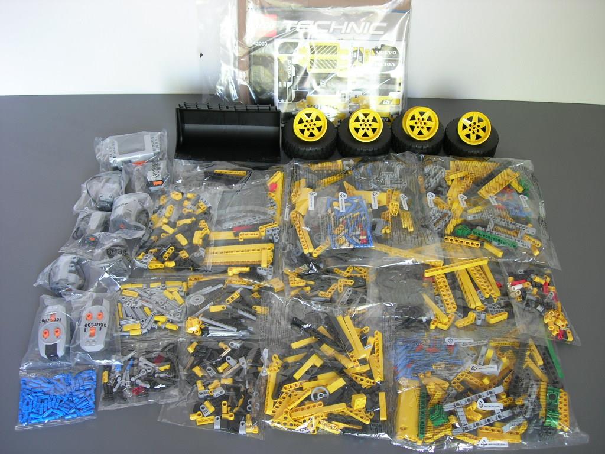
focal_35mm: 38
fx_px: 664
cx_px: 302
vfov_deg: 37.7
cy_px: 227
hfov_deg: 49.0
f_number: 2.8
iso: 64
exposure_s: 1/10.5
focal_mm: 7.8
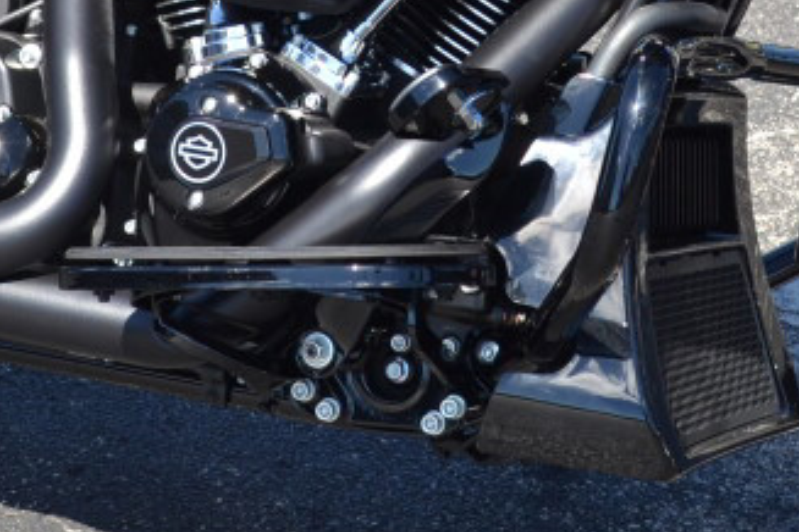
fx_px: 2929
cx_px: 345
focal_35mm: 132
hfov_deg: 15.5
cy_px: -146
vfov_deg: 10.2
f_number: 7.1
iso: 100
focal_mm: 24
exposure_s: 1/200
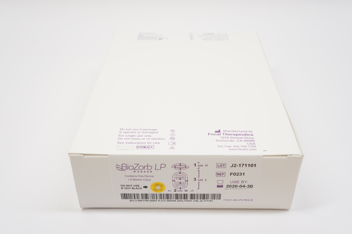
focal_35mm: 38
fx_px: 366
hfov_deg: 51.3
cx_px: 176
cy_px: 117
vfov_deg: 35.4
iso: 400
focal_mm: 25
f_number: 6.3
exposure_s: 1/60
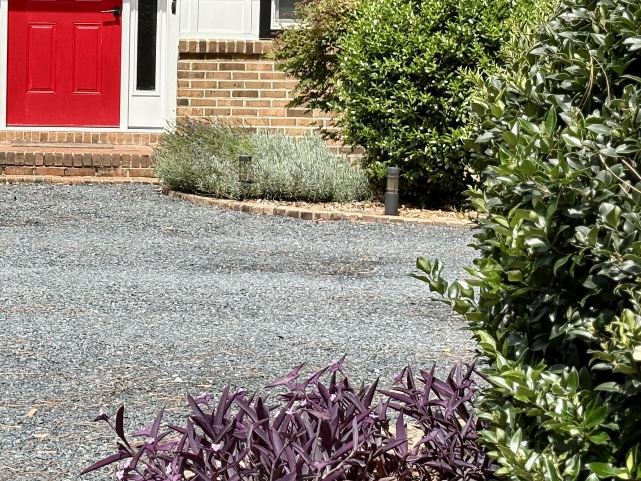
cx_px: 4
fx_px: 2018
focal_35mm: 109
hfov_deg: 17.6
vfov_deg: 13.5
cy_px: 111
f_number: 1.6
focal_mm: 5.96
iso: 32
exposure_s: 1/2747
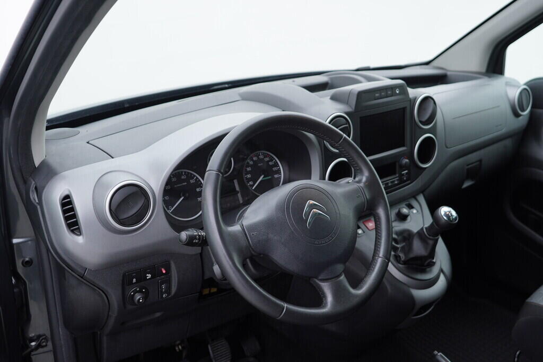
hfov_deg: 53.1
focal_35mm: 36
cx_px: 272
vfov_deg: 36.9
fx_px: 543
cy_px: 181
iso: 125
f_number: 3.2
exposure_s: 1/50
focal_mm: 24
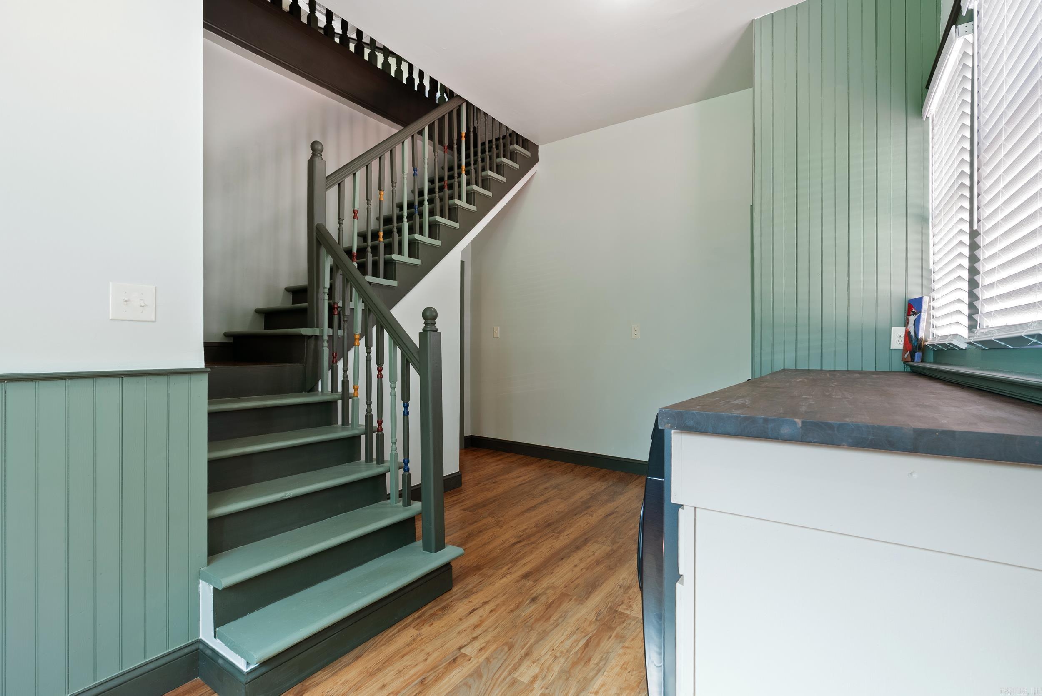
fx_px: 463
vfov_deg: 73.8
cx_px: 521
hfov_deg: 96.7
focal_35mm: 16
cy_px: 348
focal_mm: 16
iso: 250
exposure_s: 1/2
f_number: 9
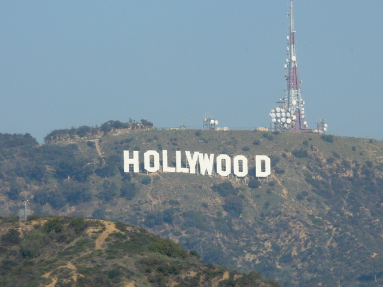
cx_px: 192
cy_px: 144
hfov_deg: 3.7
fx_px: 5964
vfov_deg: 2.8
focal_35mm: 539
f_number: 7.1
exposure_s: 1/400
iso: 100
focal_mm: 69.4
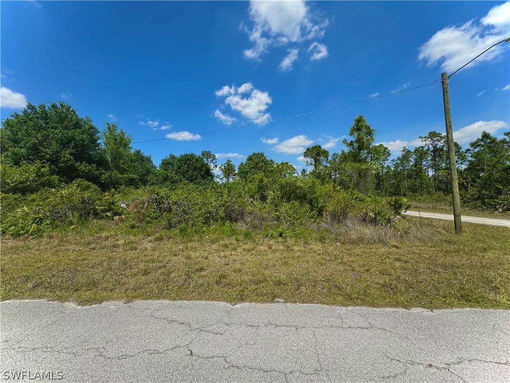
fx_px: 206
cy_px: 192
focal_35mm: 14
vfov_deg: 85.7
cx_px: 255
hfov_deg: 102.1
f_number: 2.2
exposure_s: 1/1832
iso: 50
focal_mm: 2.22
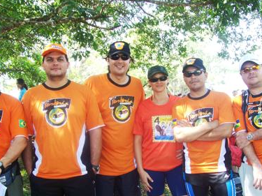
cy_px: 126
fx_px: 363
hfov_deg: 39.7
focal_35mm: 48
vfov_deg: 30.1
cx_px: 131
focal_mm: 6
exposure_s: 1/82.6
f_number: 2.7
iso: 80
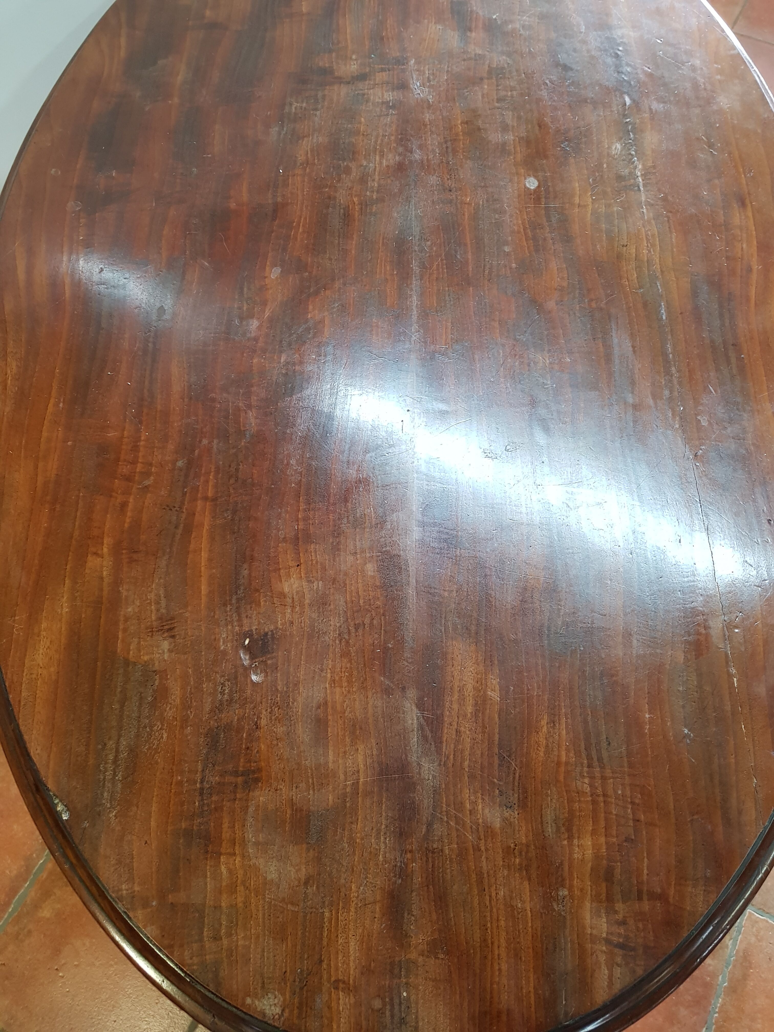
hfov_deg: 53.1
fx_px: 775
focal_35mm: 26
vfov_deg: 67.3
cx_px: 387
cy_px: 516
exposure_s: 1/33
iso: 200
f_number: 1.7
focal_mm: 4.2
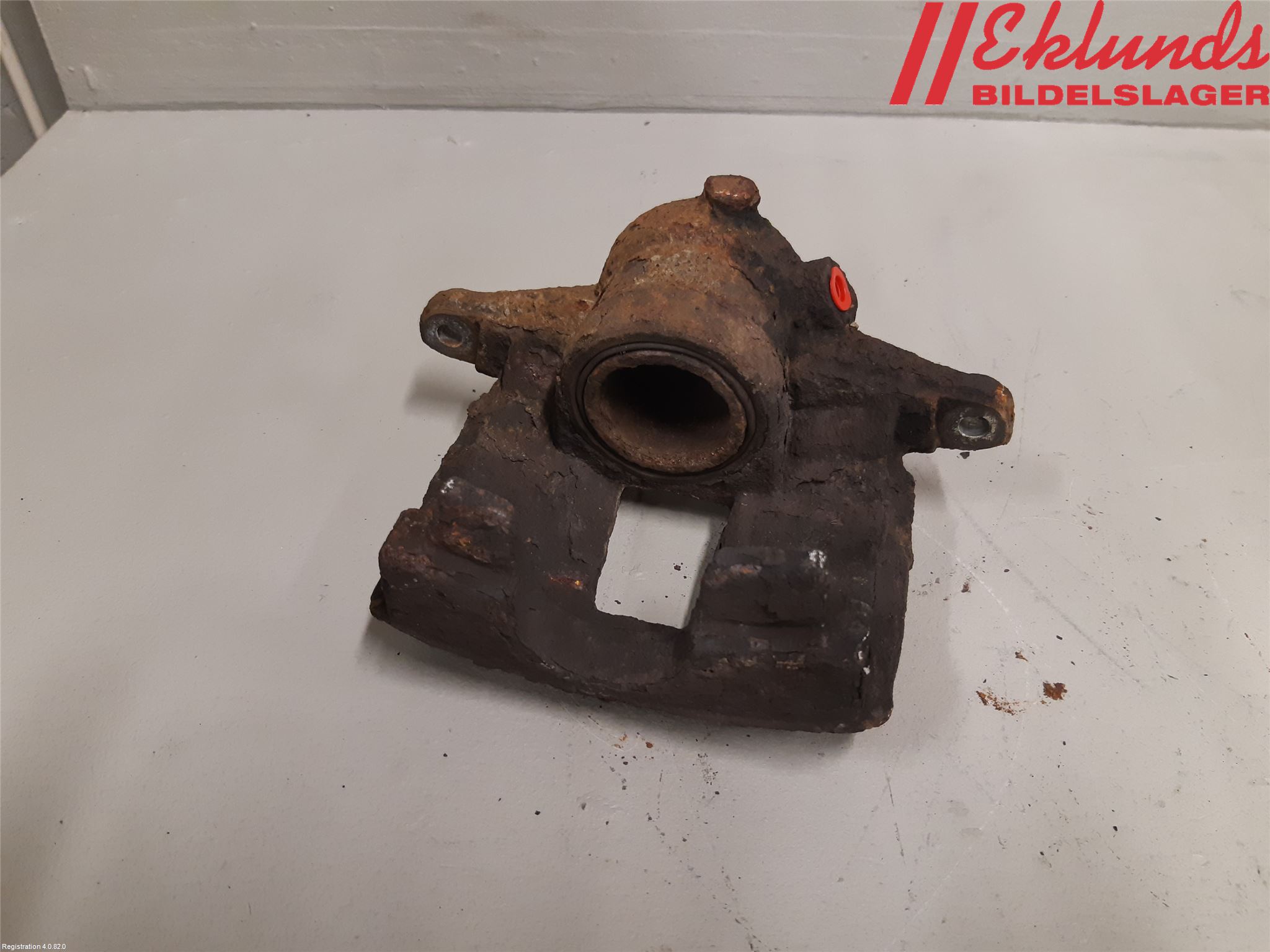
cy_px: 476
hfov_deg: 67.3
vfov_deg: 53.1
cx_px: 635
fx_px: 954
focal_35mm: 26
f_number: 1.7
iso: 200
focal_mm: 3.93
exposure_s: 1/50
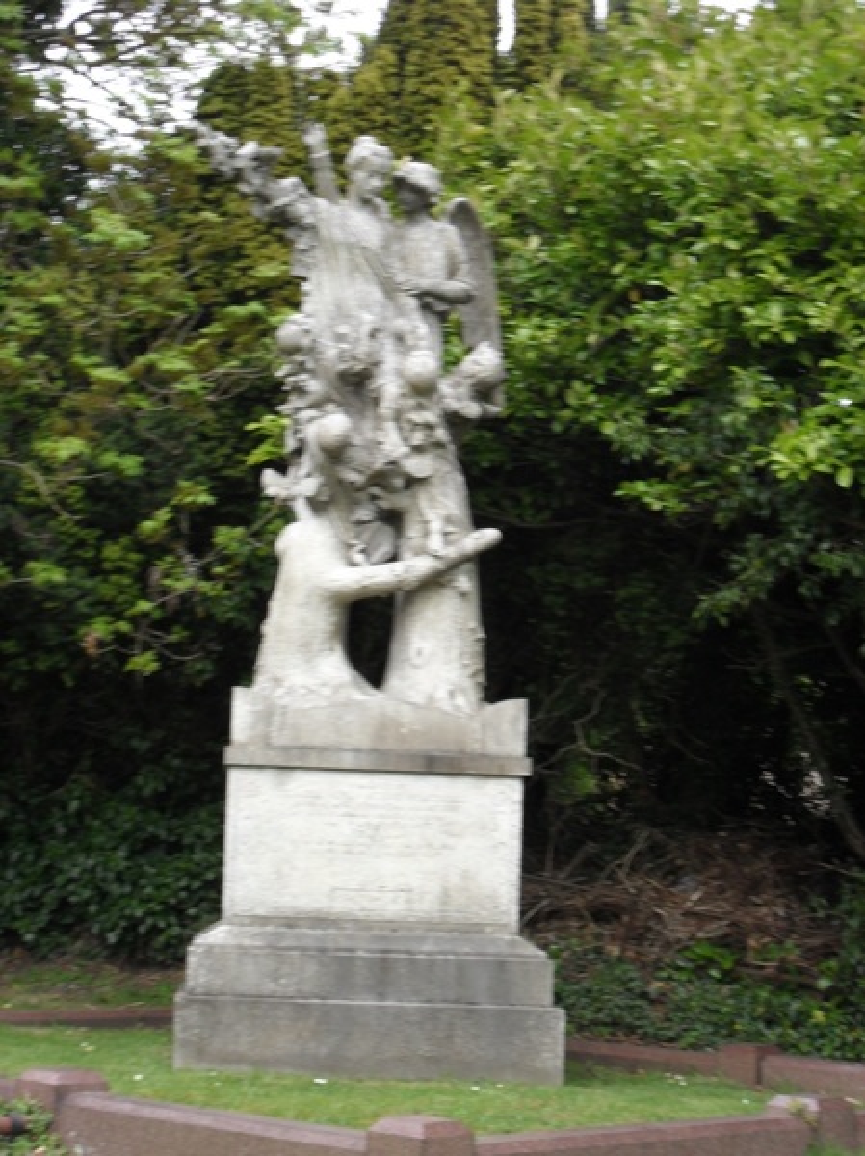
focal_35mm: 77
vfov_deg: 25.4
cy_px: 578
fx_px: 2569
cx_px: 432
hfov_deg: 19.1
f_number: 5
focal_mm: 13.6
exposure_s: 1/90
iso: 100
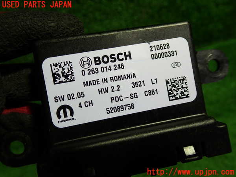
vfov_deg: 46.8
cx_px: 118
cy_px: 88
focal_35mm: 30
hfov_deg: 60.0
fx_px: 205
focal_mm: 5.4
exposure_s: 1/60
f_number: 2.3
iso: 160
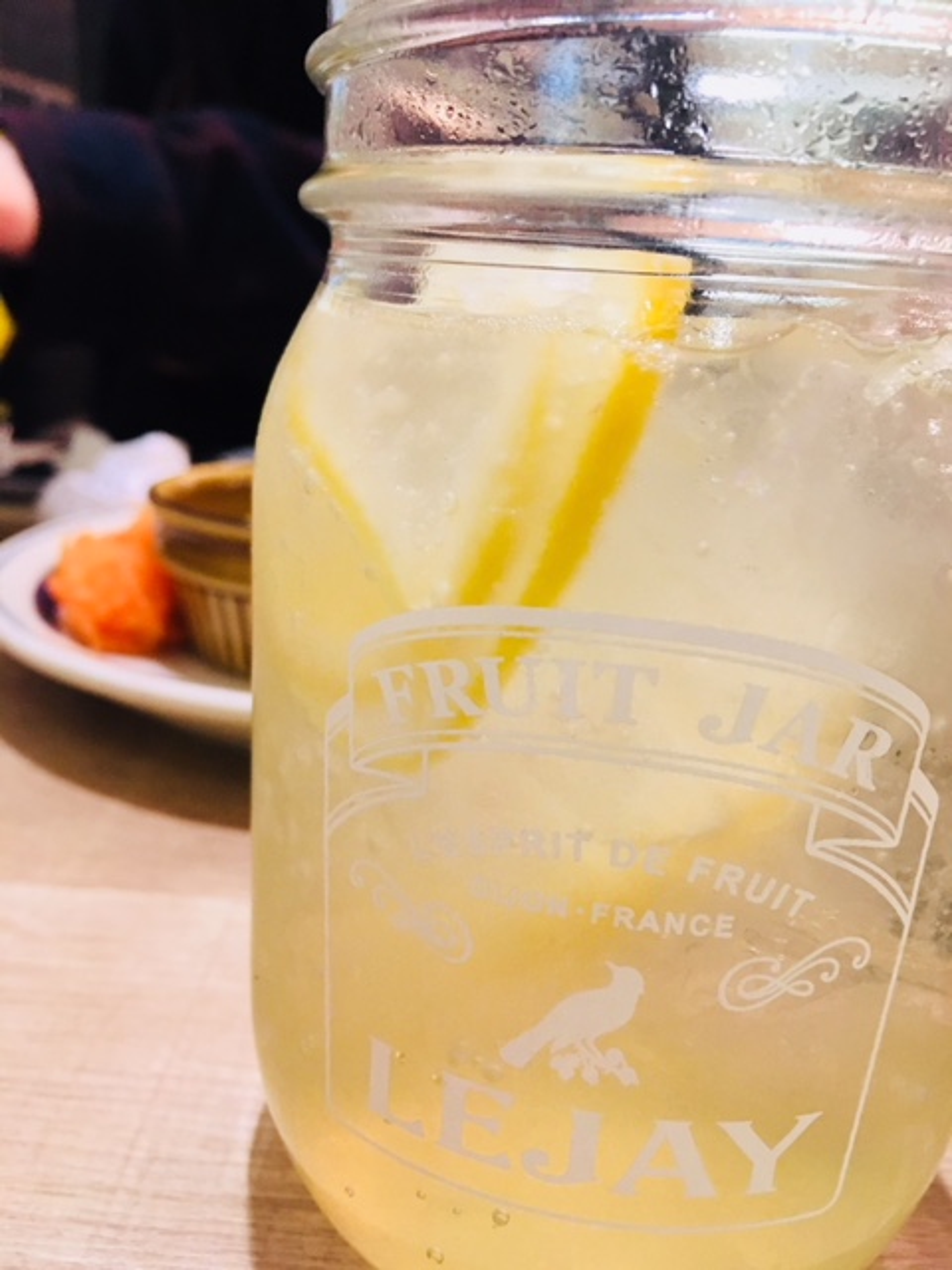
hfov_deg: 48.2
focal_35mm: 29
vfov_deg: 61.7
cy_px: 635
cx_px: 476
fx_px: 1063
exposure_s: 1/24
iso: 200
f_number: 2.2
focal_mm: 4.15
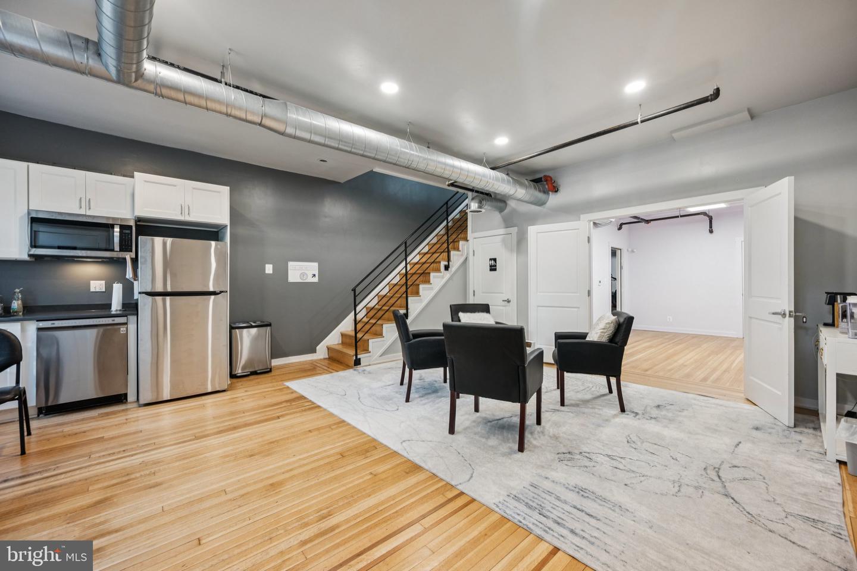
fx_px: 333
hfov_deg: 104.3
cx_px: 428
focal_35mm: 14
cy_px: 286
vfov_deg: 81.2
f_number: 7.1
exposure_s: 1/13
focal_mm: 14
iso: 400
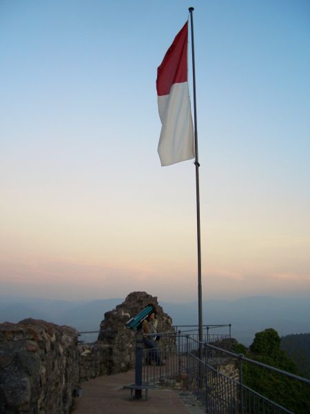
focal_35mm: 35
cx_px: 155
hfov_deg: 40.7
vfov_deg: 52.6
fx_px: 418
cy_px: 207
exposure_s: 1/125
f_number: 2.6
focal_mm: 5.8
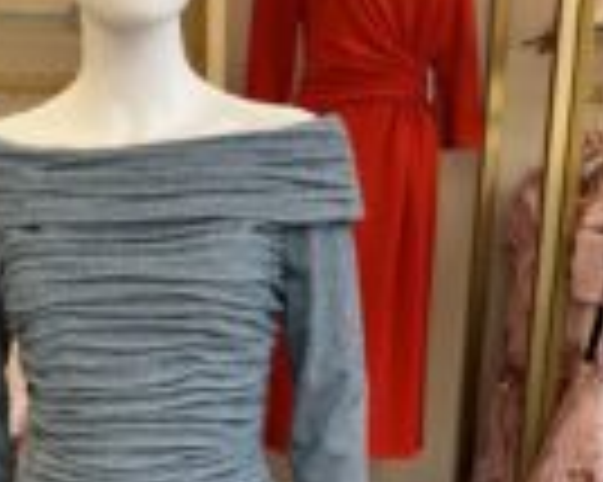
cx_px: 176
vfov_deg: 20.5
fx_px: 1248
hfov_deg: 26.9
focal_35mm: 70
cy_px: 563
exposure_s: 1/209
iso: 64
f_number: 1.78
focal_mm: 6.76
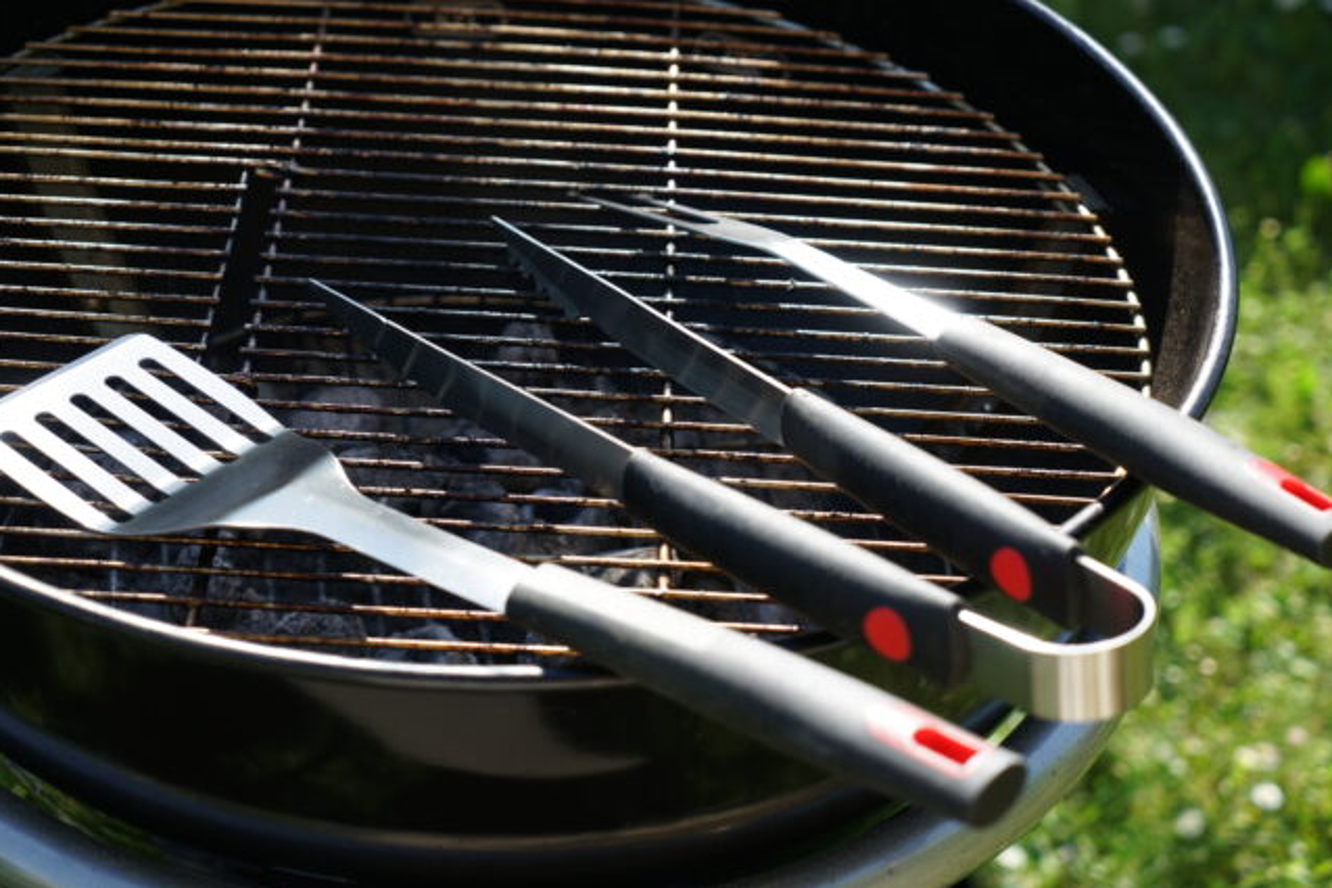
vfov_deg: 17.7
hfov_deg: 26.3
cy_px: 403
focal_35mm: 77
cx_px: 658
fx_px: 2848
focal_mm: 70
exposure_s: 1/200
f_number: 5
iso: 100
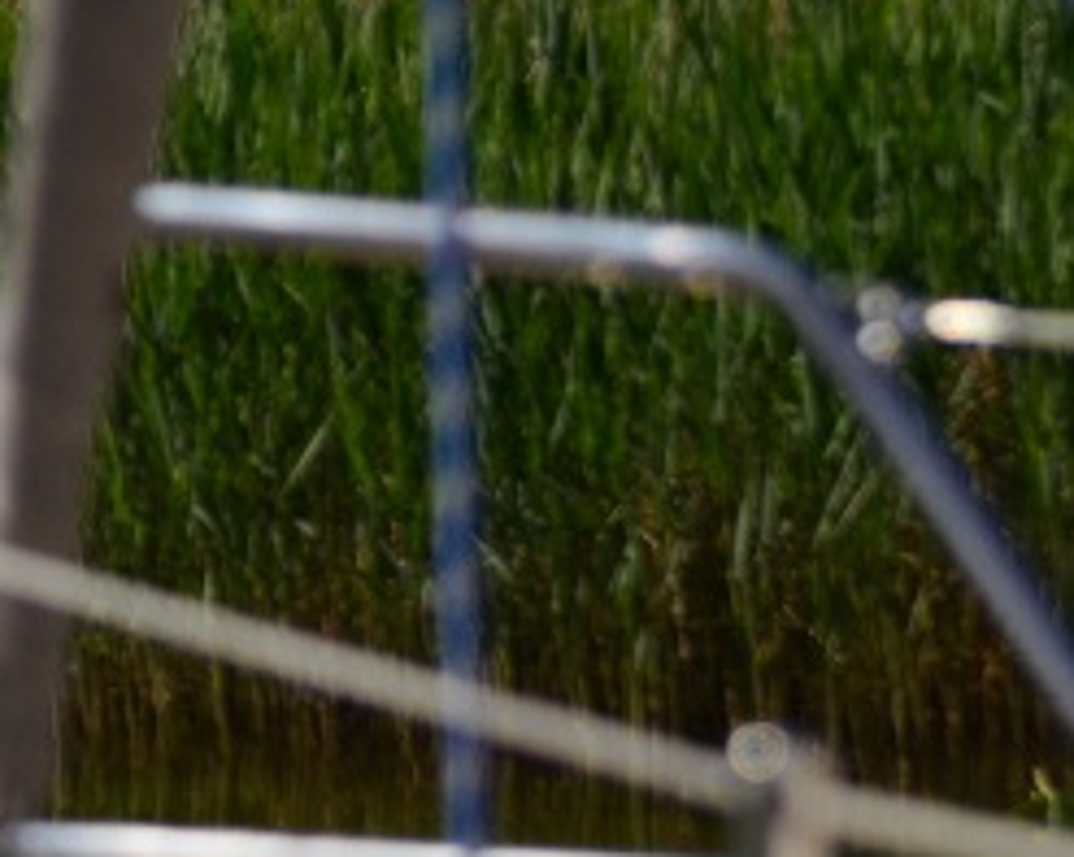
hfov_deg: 4.3
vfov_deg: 3.5
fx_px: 14096
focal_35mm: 444
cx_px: -917
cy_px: -291
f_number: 4.5
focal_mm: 78
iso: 400
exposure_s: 1/8000
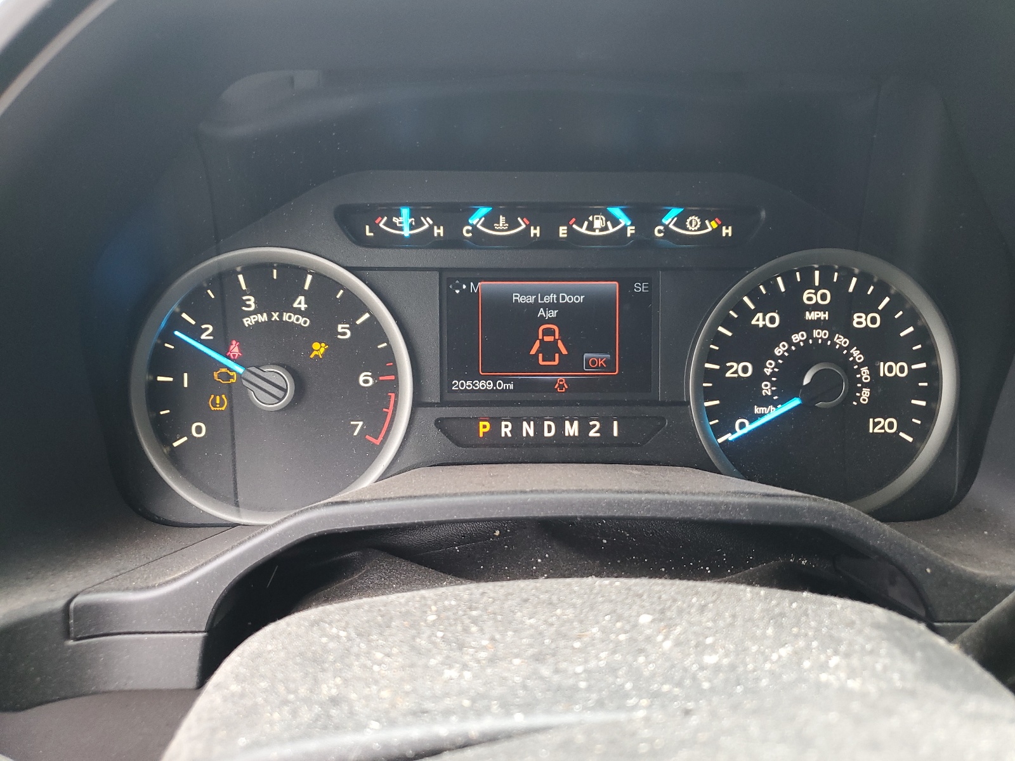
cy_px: 380
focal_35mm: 26
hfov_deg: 67.3
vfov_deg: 53.1
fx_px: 762
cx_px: 508
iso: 78
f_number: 1.5
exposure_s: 1/60.2
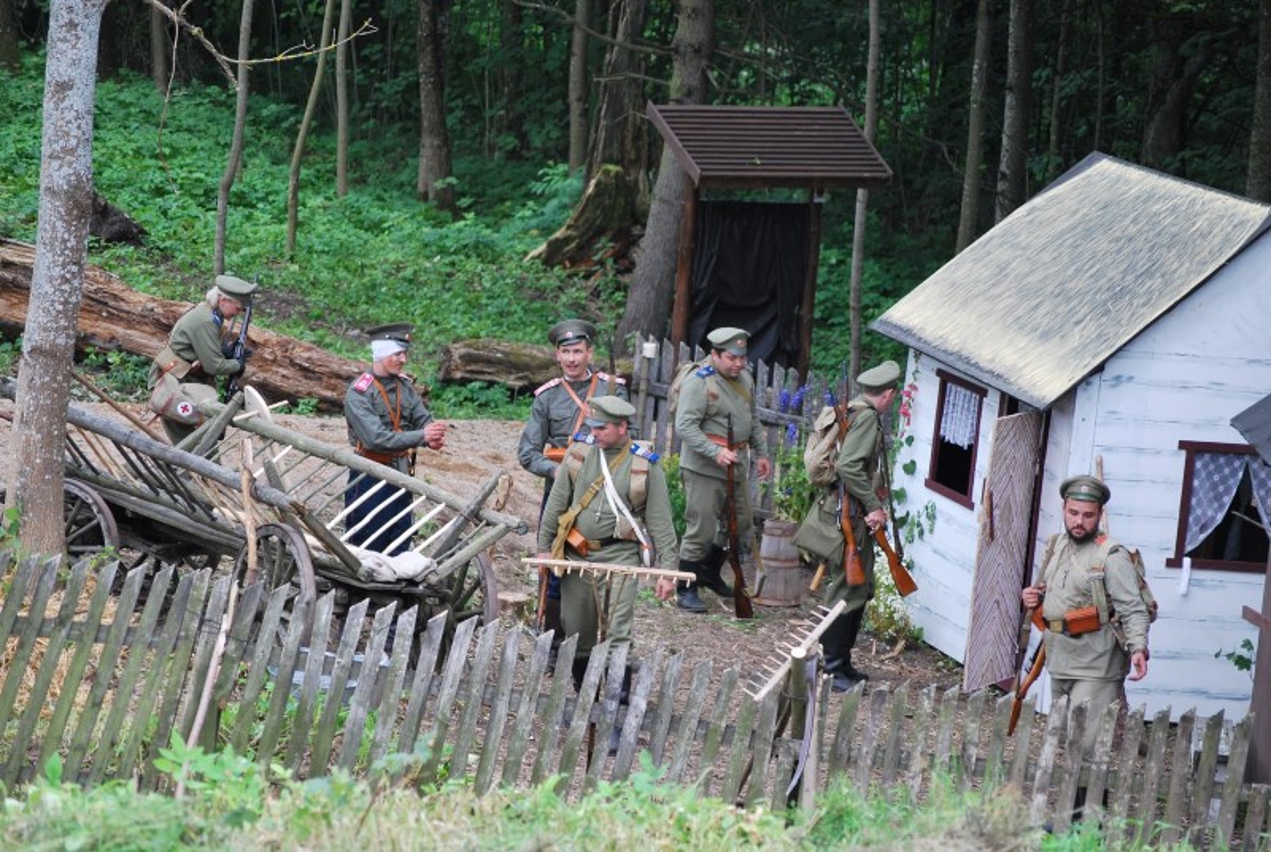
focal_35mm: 153
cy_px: 426
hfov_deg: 13.4
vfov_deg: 9.0
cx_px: 636
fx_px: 5410
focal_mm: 102
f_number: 4.8
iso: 400
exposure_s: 1/125
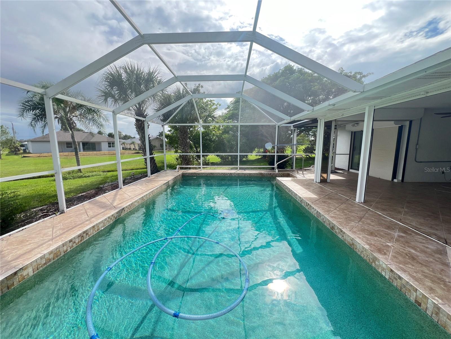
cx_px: 226
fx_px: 169
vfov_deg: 89.9
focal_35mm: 13
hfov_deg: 106.2
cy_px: 170
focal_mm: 1.57
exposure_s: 1/377
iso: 32
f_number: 1.8
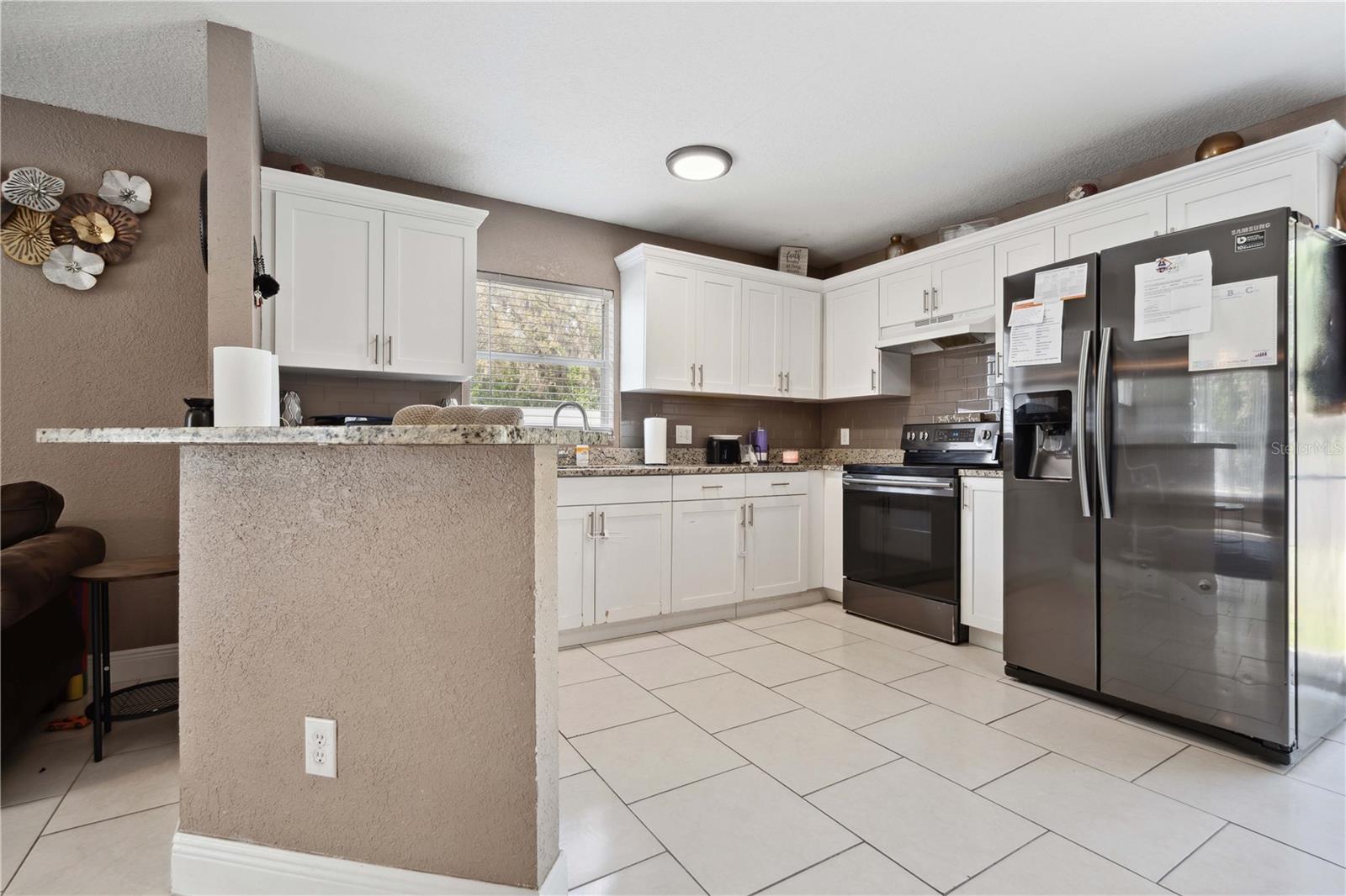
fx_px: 598
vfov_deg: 73.7
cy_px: 448
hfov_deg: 96.7
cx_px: 673
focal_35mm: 16
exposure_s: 1/13
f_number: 8
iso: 250
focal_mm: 16
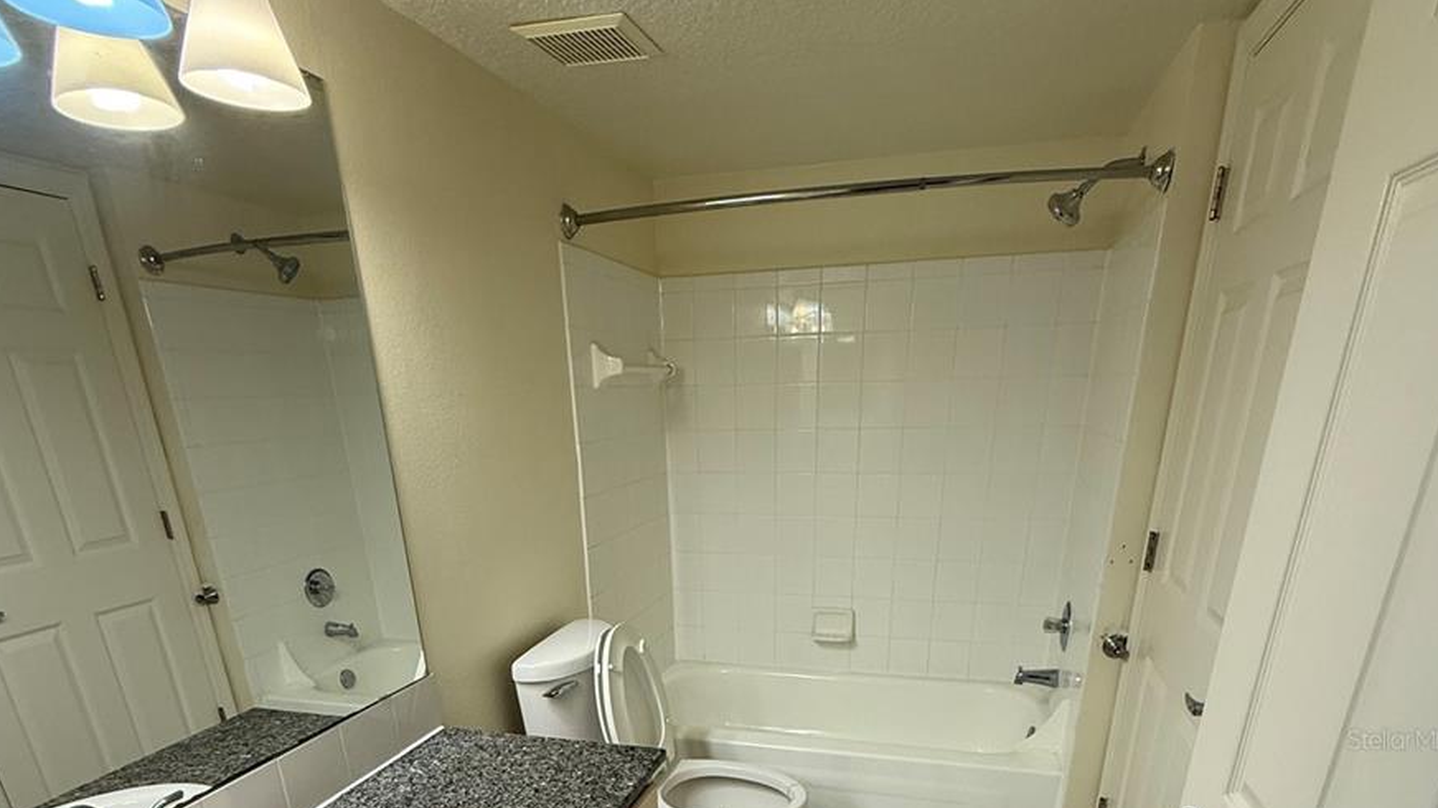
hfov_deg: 83.9
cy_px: 739
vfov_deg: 47.6
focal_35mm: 21
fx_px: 801
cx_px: 722
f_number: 2.2
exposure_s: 1/120
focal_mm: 2.22
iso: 160
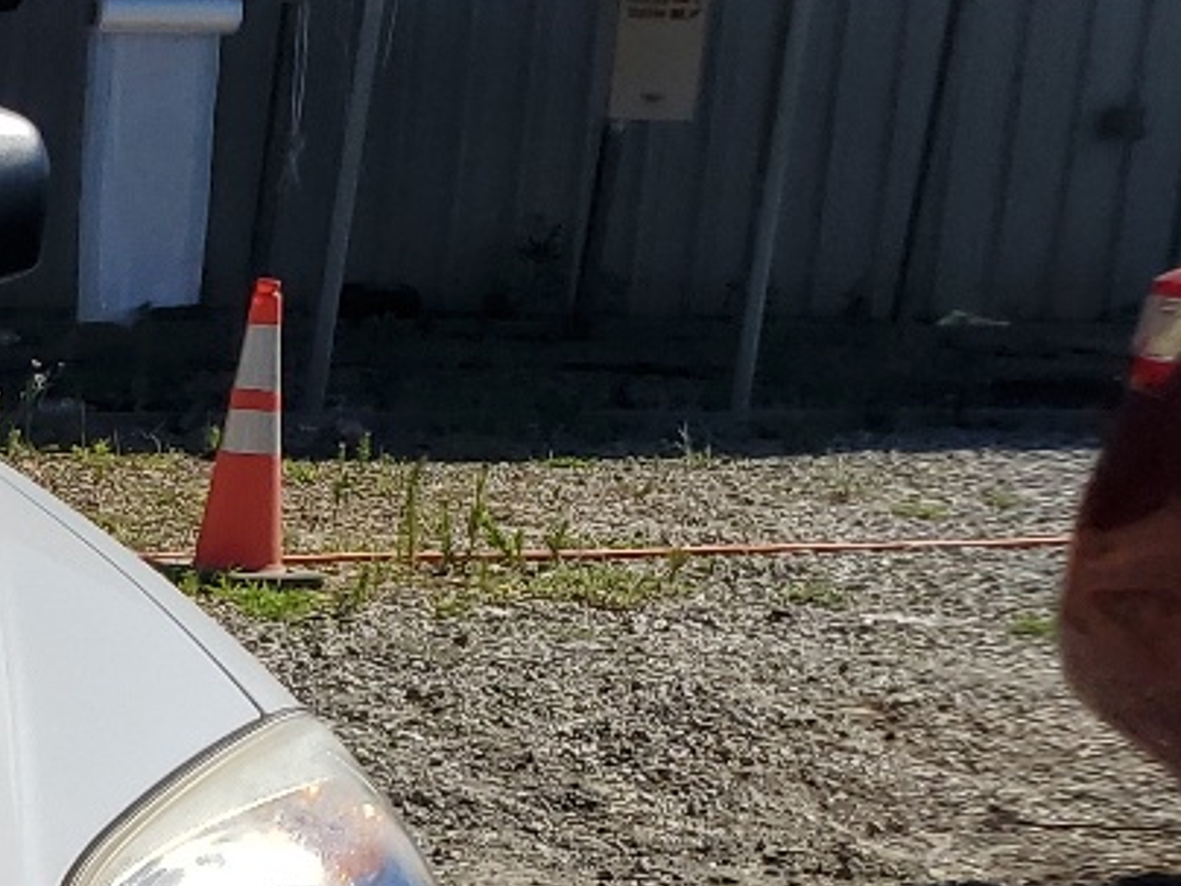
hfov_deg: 15.6
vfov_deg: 14.2
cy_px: 848
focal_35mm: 103
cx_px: -1102
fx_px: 3514
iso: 50
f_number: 1.5
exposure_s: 1/10000
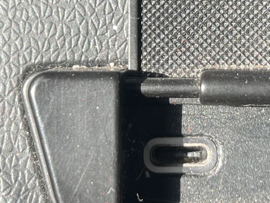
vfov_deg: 12.2
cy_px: 62
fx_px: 944
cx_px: 223
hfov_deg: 16.1
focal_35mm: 121
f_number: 1.5
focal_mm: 5.7
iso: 40
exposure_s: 1/209
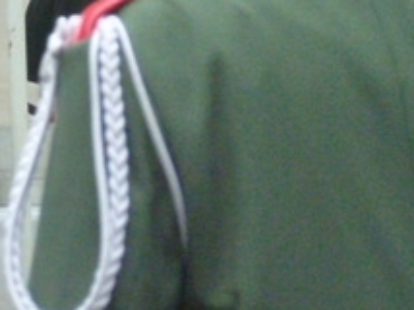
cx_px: -141
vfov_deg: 2.6
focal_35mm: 562
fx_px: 6714
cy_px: 126
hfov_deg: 3.5
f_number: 3.8
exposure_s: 1/320
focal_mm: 35.9
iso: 640
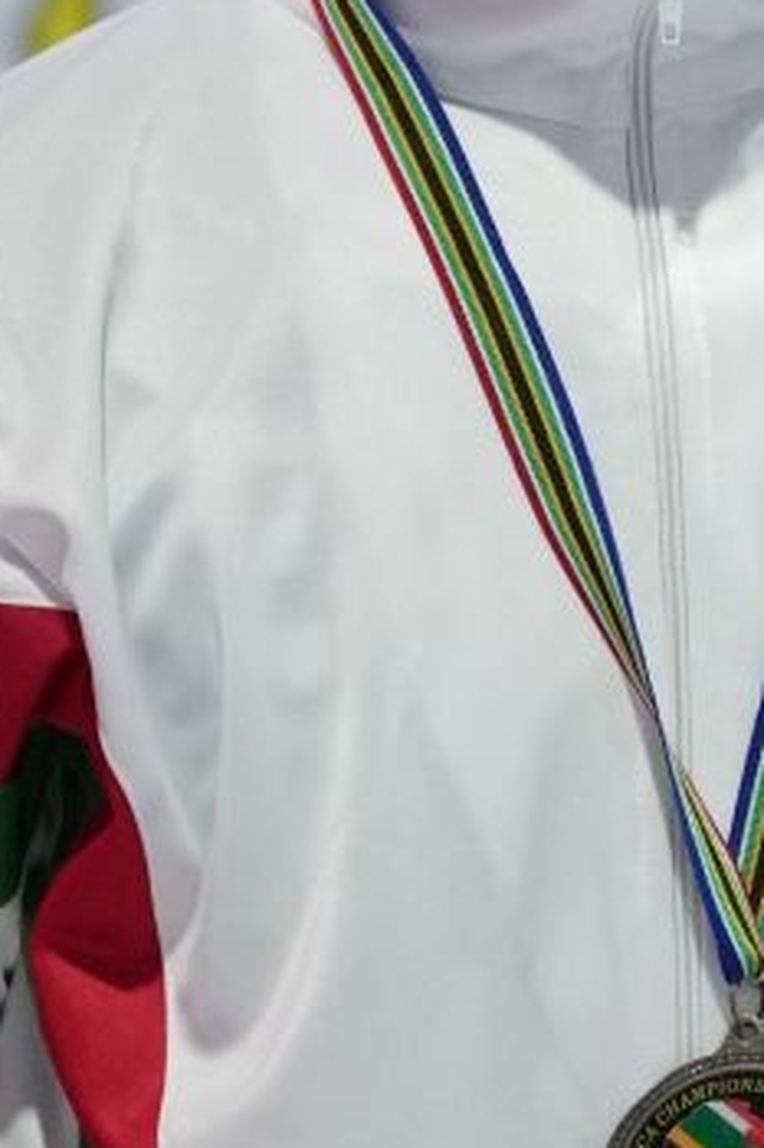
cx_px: 633
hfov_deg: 1.3
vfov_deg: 2.0
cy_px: 508
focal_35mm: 1029
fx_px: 32786
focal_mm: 200
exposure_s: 1/250
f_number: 2.8
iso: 2500
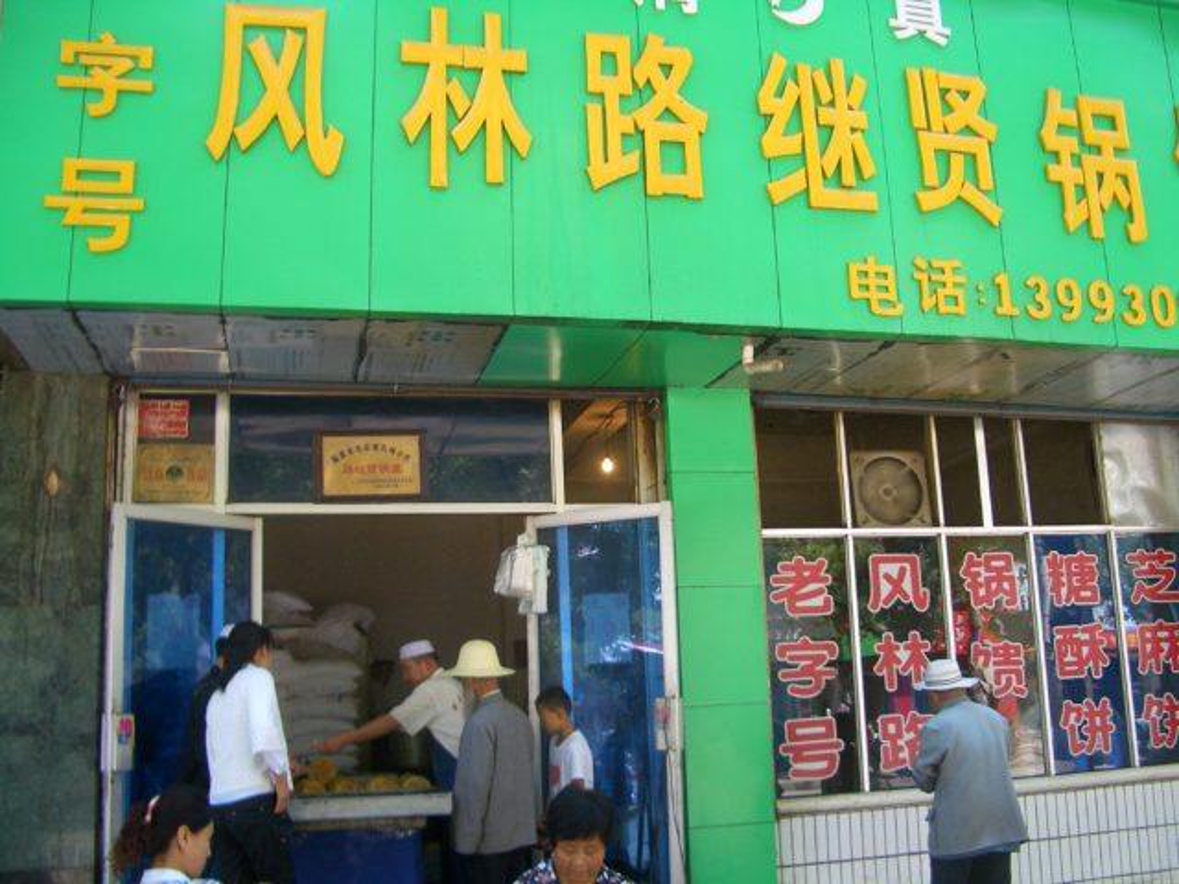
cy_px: 442
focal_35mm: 35
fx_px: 1192
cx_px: 590
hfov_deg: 52.6
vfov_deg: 40.7
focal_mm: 5.8
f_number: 2.6
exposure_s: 1/100
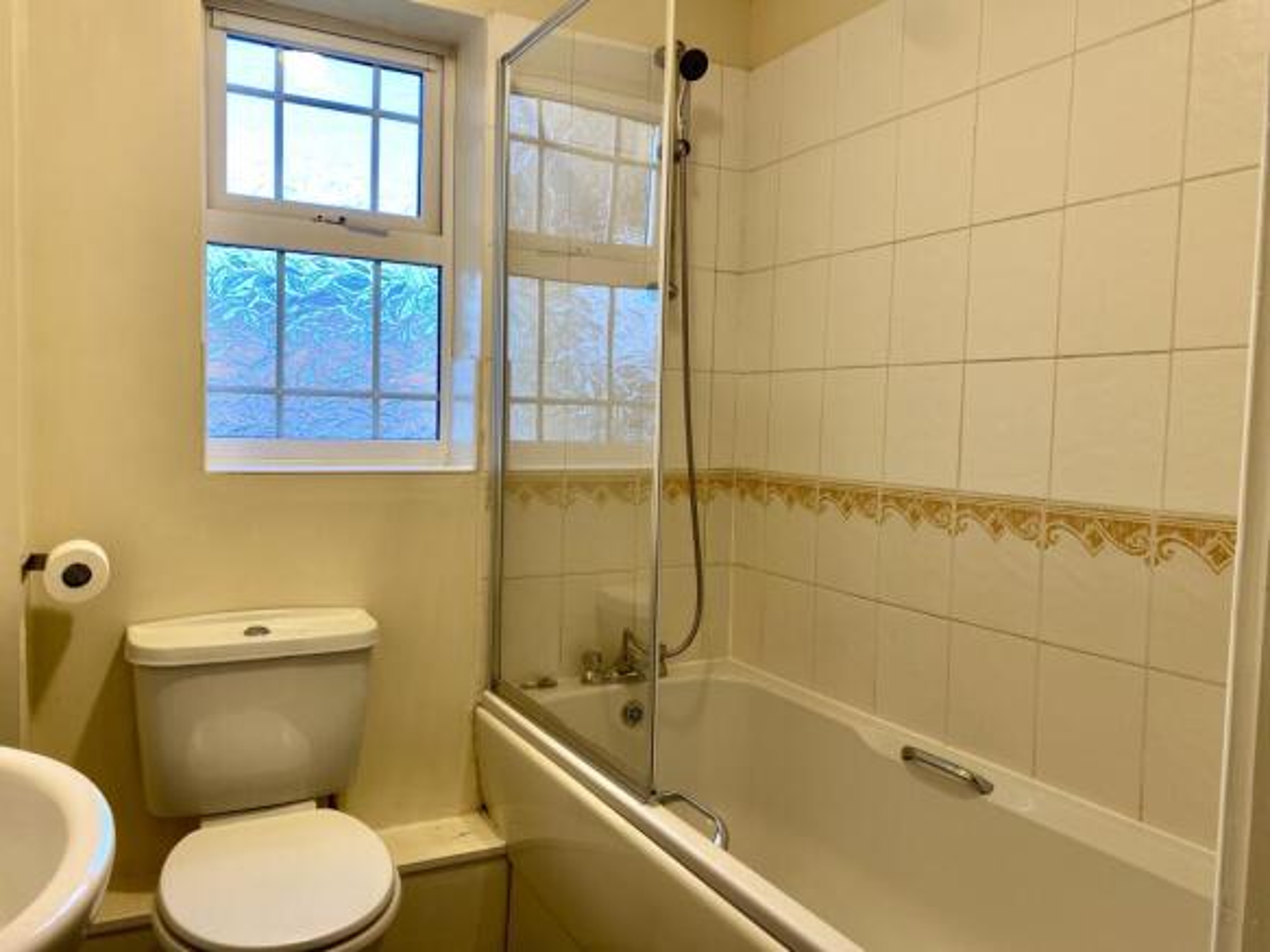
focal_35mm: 26
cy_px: 476
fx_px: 954
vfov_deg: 53.0
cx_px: 635
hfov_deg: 67.3
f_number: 1.8
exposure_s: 1/100
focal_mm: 4.25
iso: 80
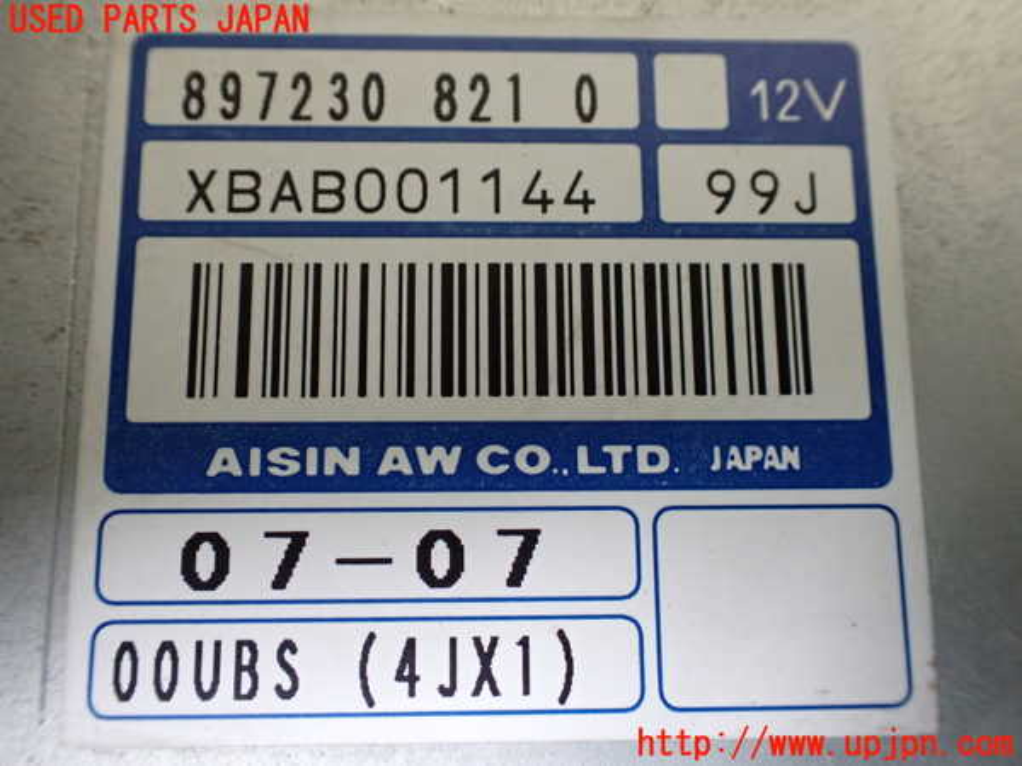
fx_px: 886
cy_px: 383
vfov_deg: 46.8
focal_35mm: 30
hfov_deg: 60.0
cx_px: 511
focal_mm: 5.4
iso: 800
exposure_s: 1/40
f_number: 2.3
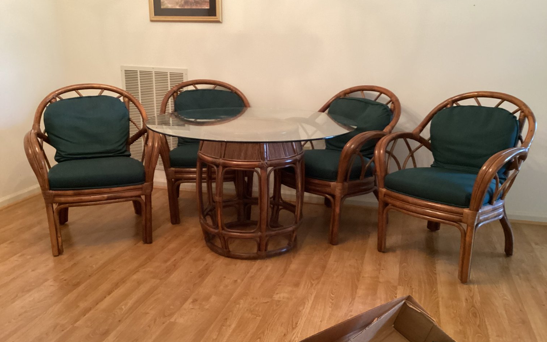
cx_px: 274
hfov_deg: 58.1
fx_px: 492
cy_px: 181
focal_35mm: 33
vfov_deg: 38.3
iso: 400
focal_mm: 3.3
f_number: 2.4
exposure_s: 1/25
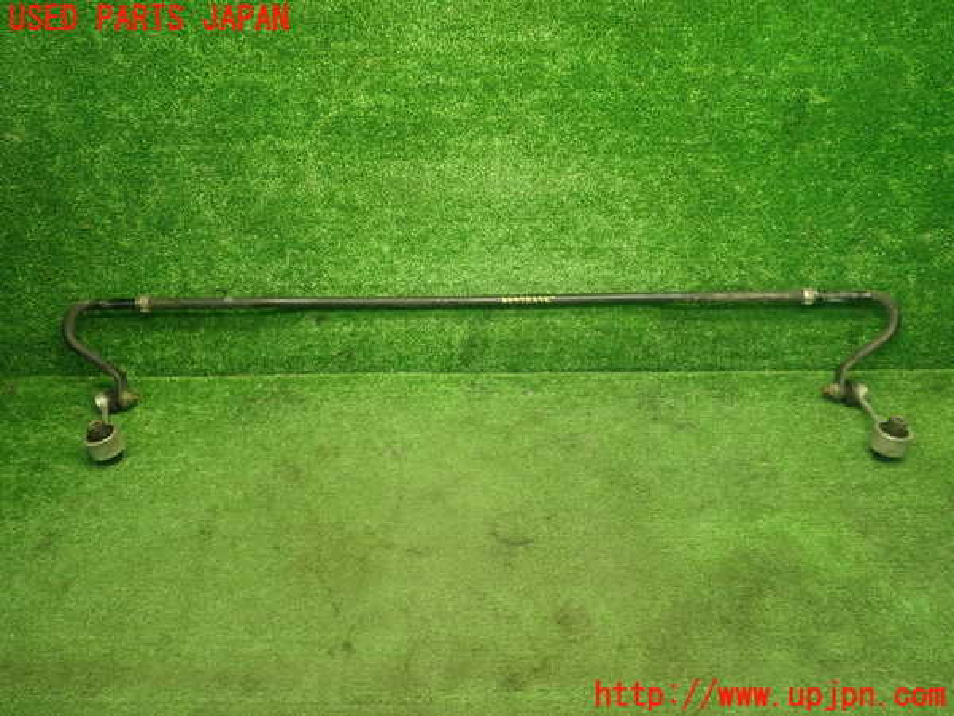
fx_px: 827
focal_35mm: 30
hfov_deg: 60.0
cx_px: 477
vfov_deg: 46.8
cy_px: 358
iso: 200
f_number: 2.3
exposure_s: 1/30
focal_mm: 5.4
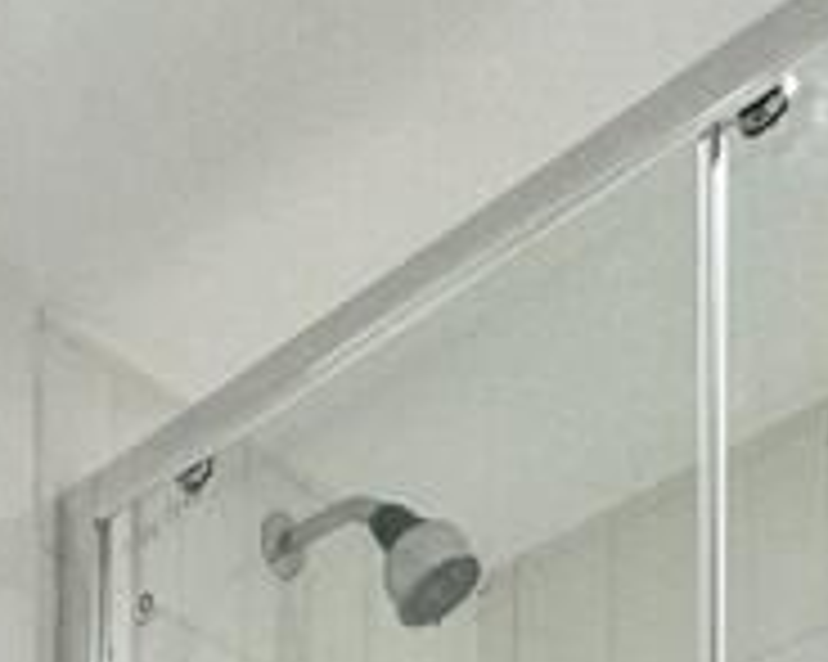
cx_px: -423
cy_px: 1707
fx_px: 1861
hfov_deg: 21.1
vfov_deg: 13.2
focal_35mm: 76
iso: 100
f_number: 2.2
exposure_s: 1/100
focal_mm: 2.22
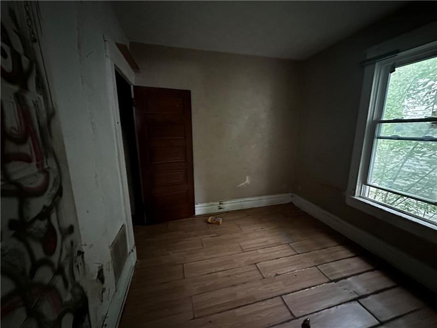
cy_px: 164
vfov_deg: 85.7
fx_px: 177
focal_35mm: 14
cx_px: 218
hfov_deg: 102.1
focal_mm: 2.22
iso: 2500
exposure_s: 1/30
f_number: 2.2
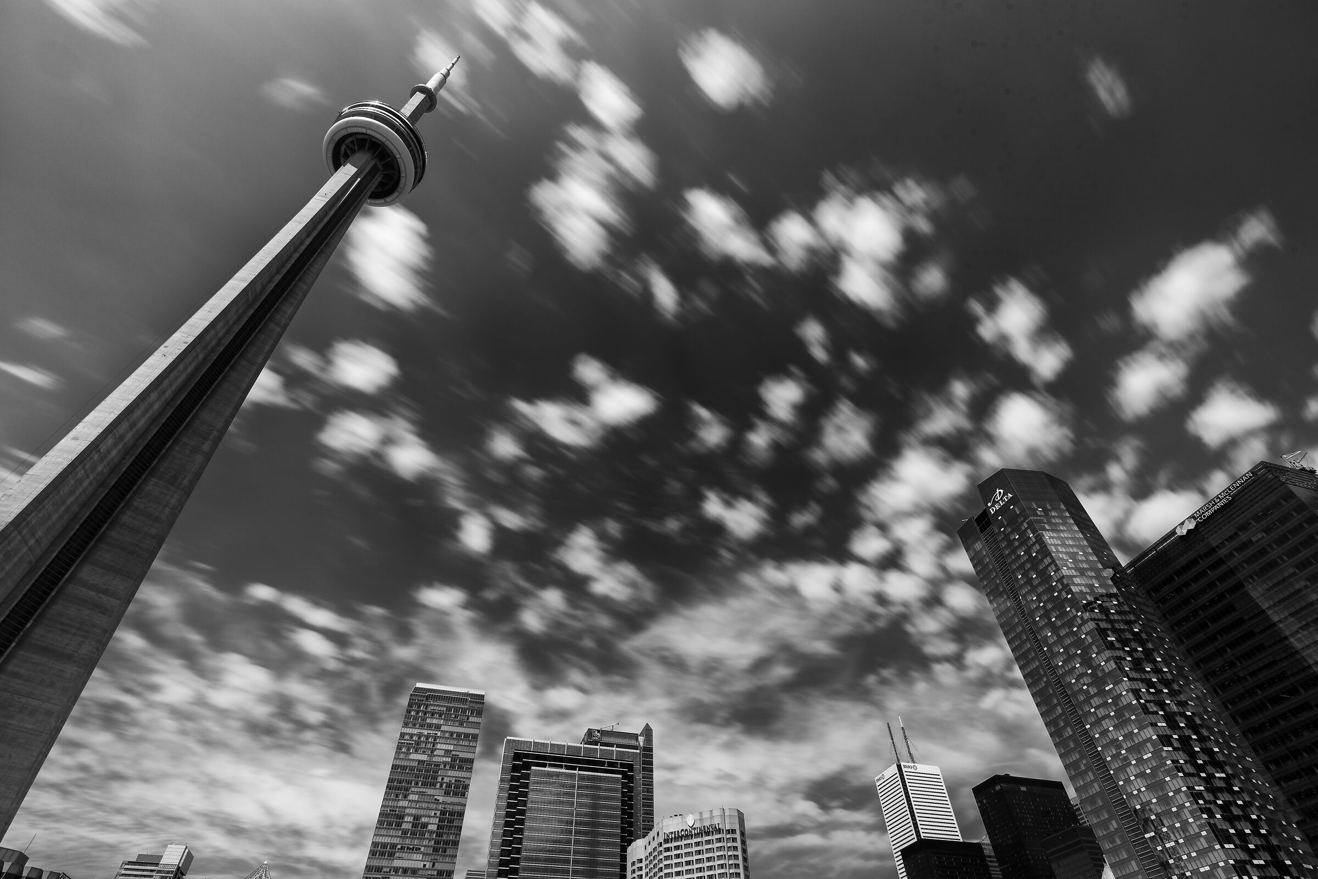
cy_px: 440
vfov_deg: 67.4
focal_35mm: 18
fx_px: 659
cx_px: 659
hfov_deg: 90.0
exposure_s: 15
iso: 50
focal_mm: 18
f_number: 16
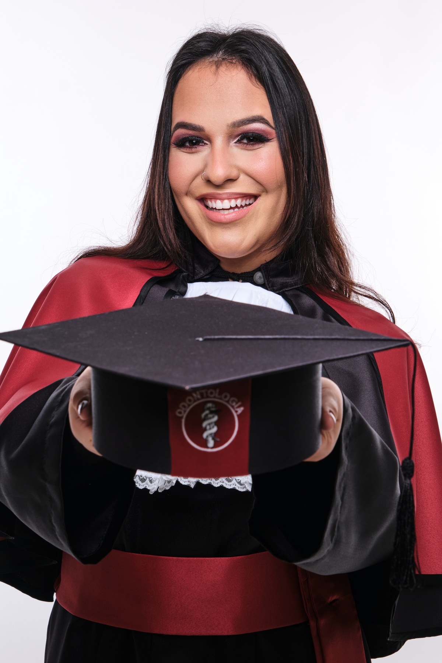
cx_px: 221
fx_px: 1344
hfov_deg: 18.7
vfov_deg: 27.7
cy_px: 332
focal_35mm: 73
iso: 160
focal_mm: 48.5
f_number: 8
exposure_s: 1/125
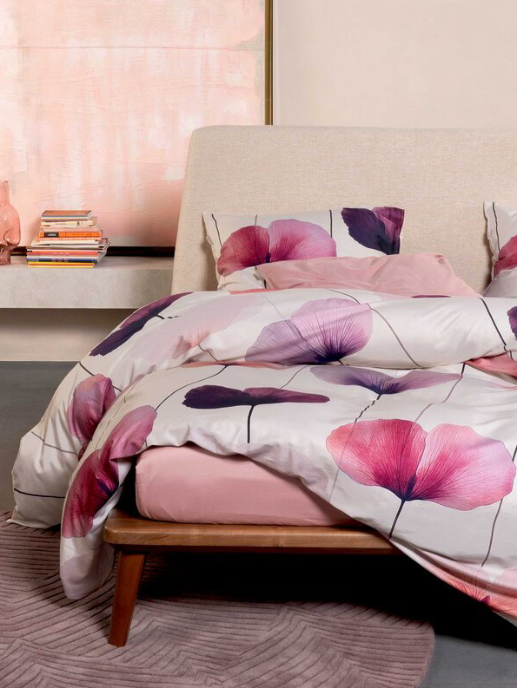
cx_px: 315
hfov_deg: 15.2
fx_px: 1931
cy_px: 103
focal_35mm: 97
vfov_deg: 19.9
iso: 250
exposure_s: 1/125
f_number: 16
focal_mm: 50
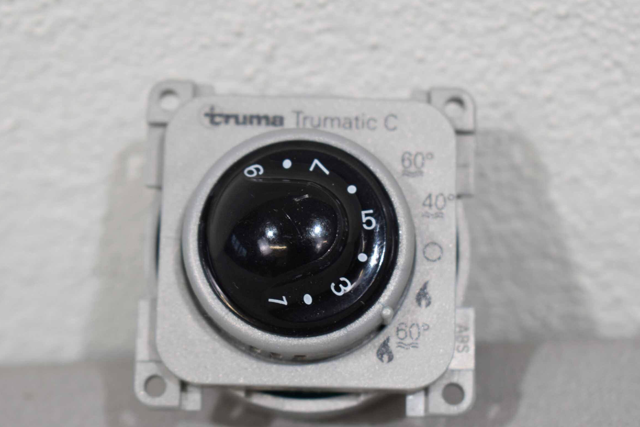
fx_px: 1610
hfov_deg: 22.5
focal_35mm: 91
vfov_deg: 15.1
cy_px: 218
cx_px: 310
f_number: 5.6
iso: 450
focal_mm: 55
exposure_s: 1/60
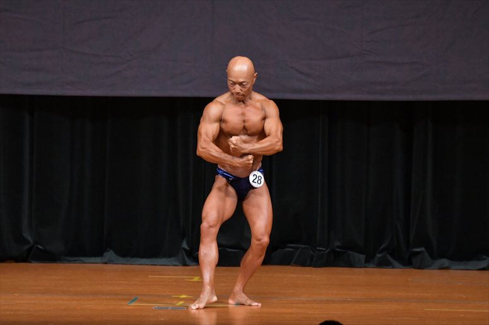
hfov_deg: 6.9
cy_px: 162
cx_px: 244
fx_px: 4073
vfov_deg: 4.6
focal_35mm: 300
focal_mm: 200
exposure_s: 1/400
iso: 5000
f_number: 5.6
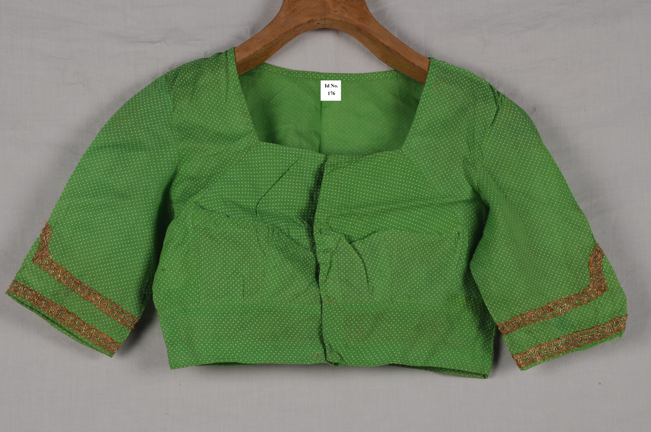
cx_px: 326
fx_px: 1788
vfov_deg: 13.8
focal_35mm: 99
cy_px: 216
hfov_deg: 20.6
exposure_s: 1/10
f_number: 16
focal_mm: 66
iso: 400
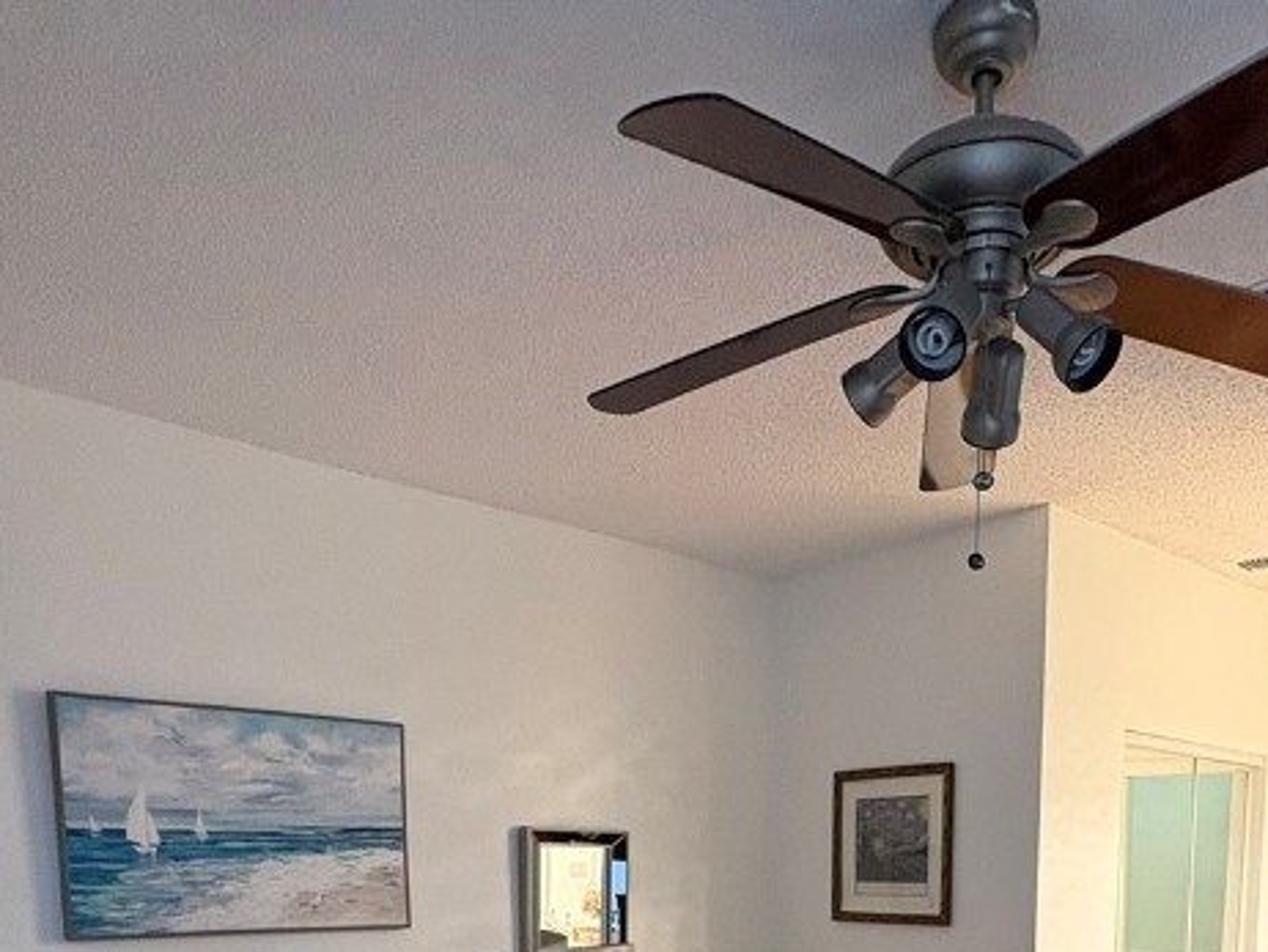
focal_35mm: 31
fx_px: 1136
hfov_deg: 57.7
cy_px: 1010
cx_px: 779
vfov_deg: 38.7
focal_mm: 2.22
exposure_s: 1/60
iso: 250
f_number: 2.2
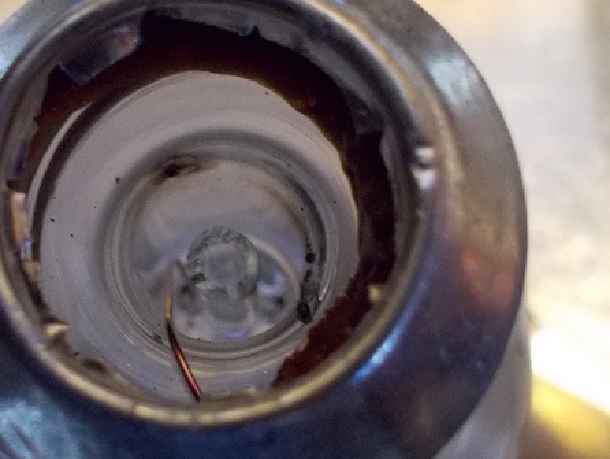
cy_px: 259
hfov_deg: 36.5
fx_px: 917
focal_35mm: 52
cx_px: 219
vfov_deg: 28.0
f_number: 3.3
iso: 400
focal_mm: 4.1
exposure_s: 1/13
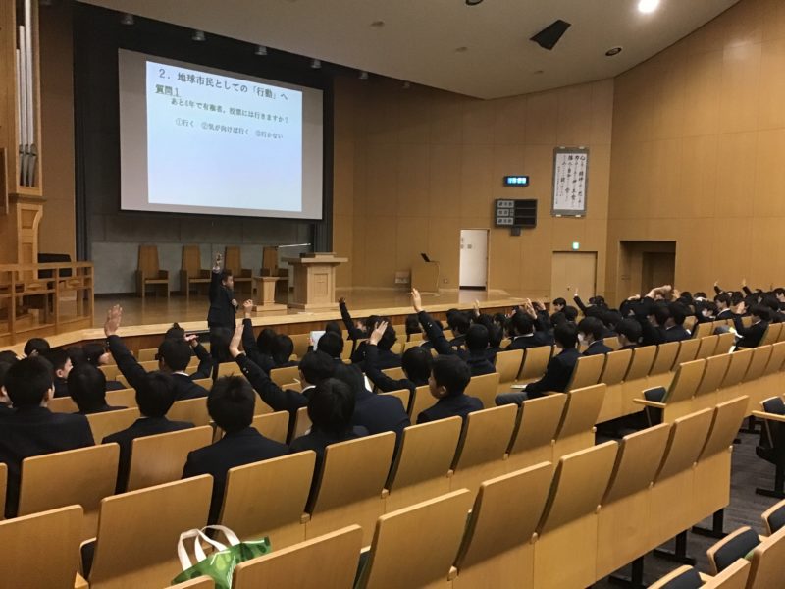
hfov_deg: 58.4
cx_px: 392
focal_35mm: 31
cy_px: 294
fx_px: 703
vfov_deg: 45.4
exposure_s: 1/24
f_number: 2.4
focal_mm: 3.3
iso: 250
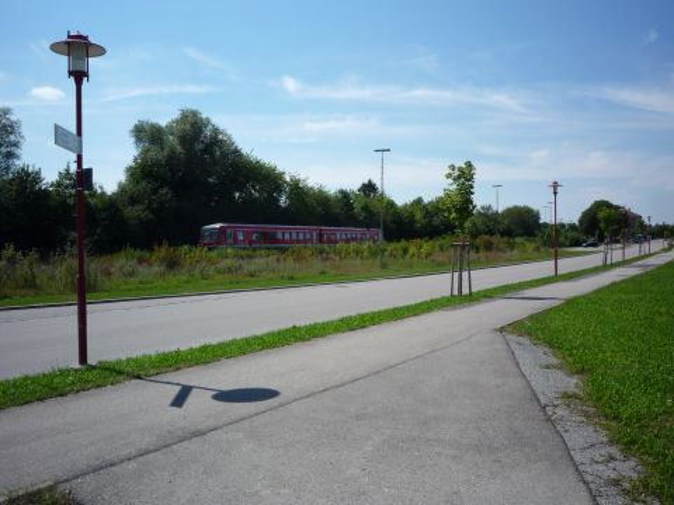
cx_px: 337
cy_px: 252
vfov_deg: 44.2
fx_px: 623
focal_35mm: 32
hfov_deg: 56.8
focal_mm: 5.2
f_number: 5.6
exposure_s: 1/500
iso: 100
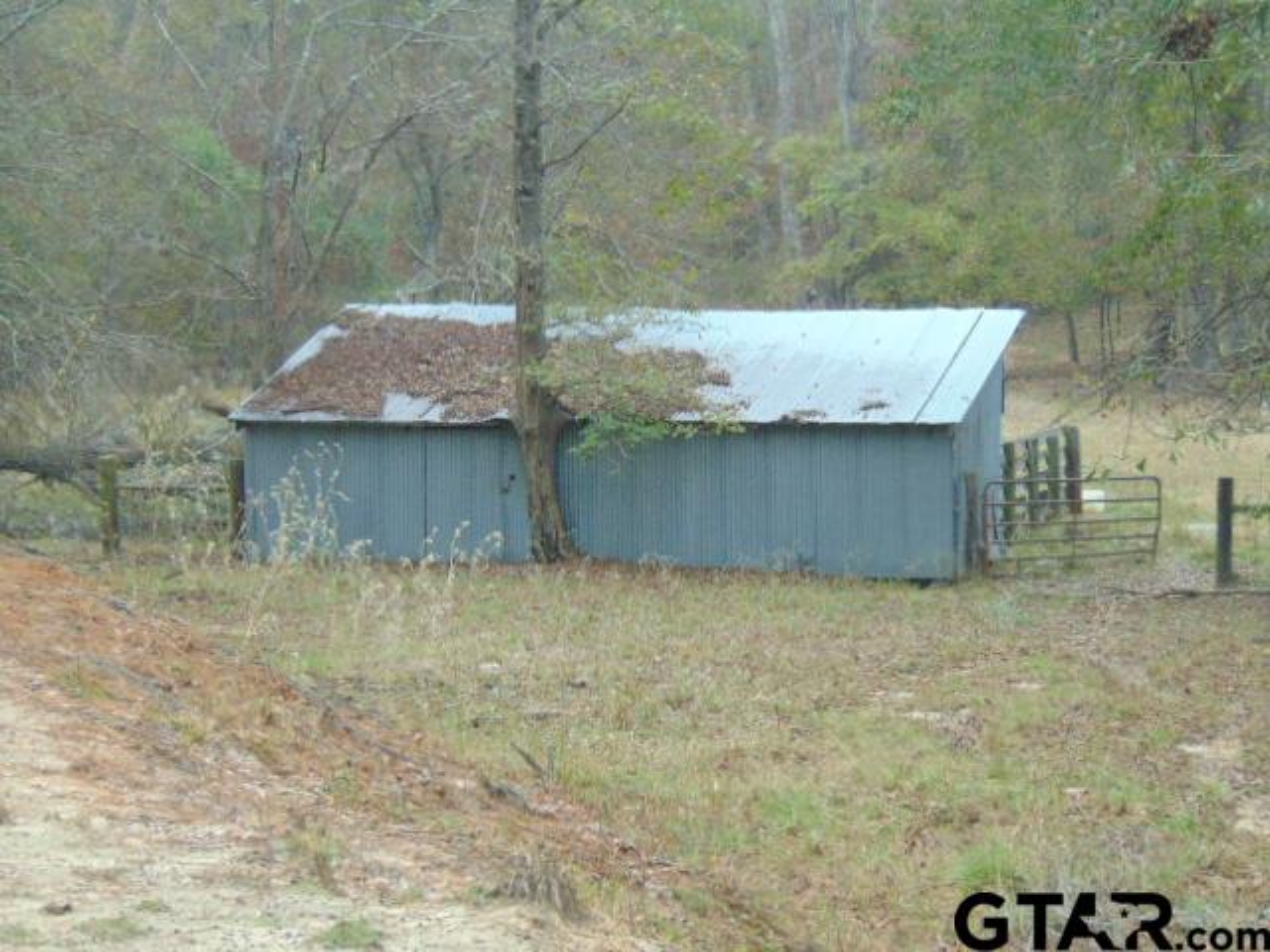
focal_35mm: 108
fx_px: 3962
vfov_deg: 13.7
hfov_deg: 18.2
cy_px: 476
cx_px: 635
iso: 250
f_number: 3.9
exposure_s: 1/80
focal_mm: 19.4
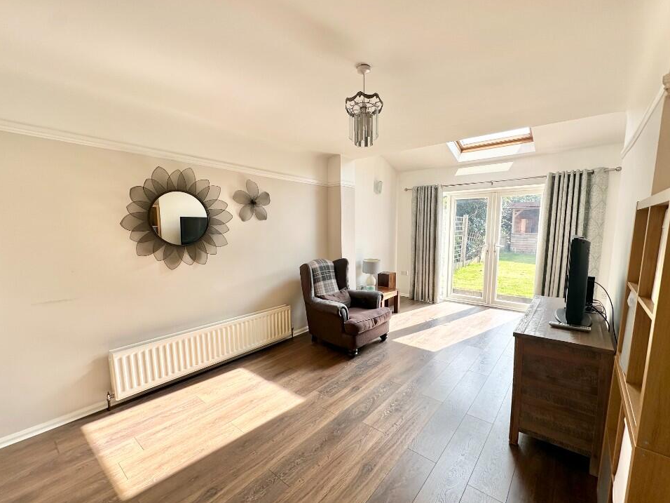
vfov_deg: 81.7
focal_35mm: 15
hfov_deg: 98.0
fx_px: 290
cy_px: 264
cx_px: 356
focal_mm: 2.22
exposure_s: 1/244
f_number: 2.2
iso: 40
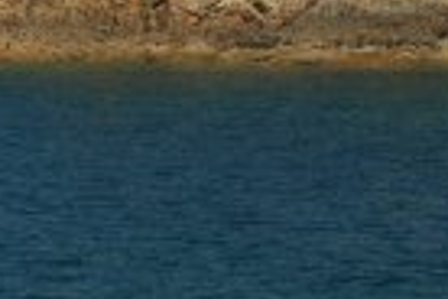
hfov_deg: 4.3
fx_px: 5934
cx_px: 701
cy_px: -205
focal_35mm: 477
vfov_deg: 2.9
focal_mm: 55
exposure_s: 1/250
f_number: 6.3
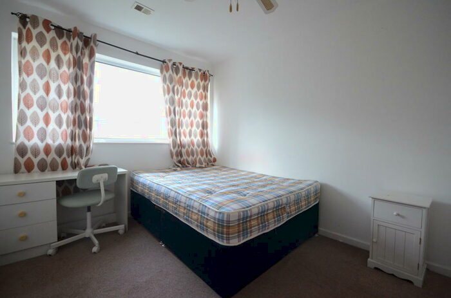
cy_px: 149
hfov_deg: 95.1
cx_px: 226
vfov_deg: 71.8
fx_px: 206
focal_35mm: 16
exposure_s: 1/100
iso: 2000
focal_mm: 11
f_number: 4.5
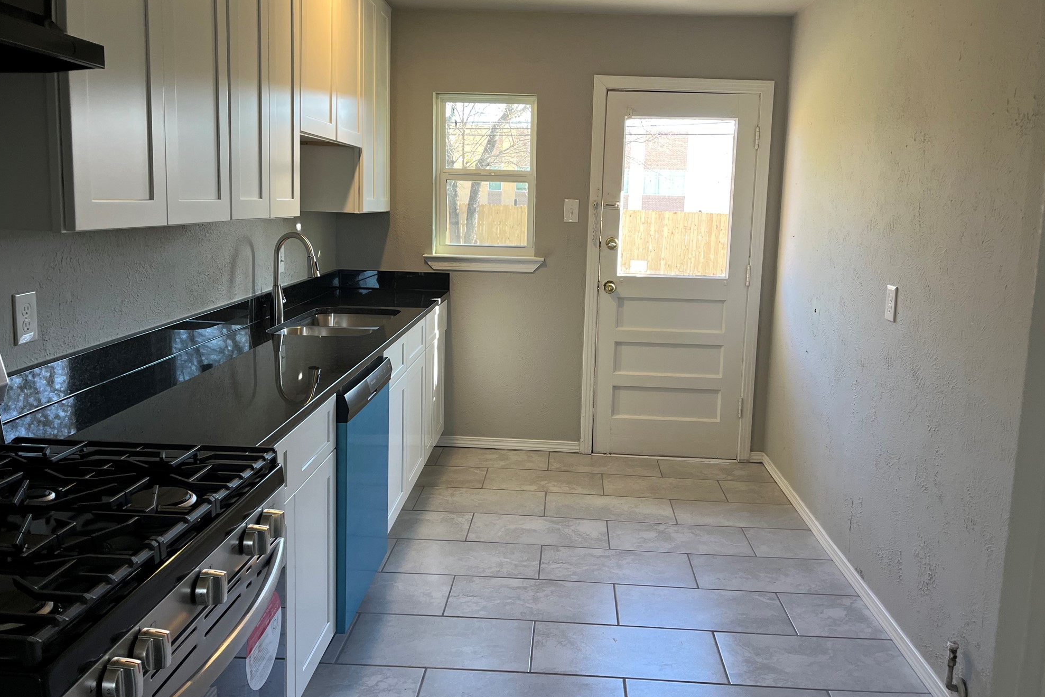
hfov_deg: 65.5
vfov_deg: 46.3
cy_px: 307
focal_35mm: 28
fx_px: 813
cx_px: 525
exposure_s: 1/120
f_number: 1.6
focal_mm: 5.1
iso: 125
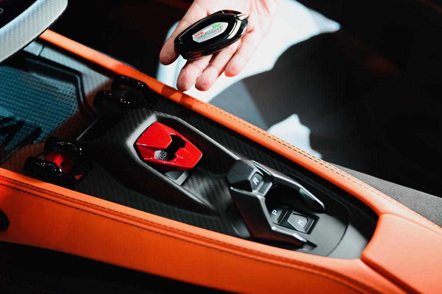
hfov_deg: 36.9
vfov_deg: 25.1
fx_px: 663
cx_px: 221
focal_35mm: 54
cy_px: 147
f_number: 3.2
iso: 1600
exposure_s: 1/160
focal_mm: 53
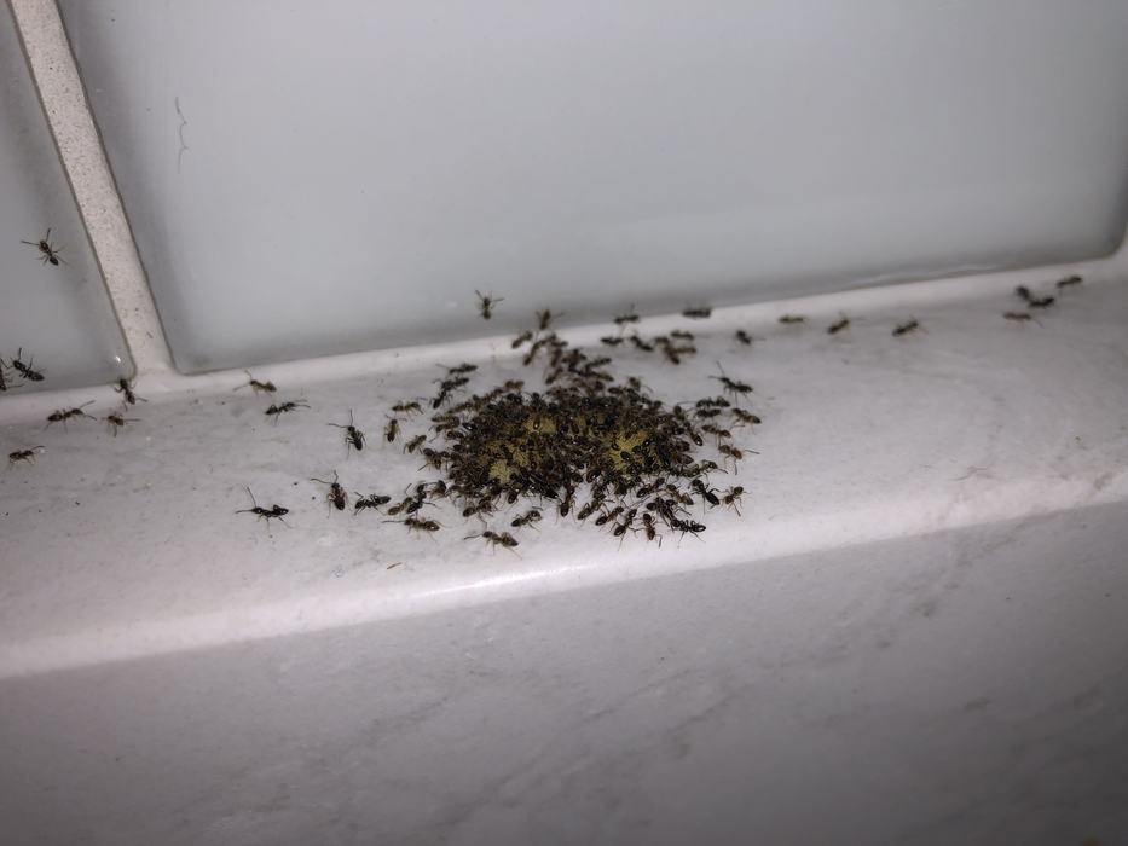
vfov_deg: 49.8
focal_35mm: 28
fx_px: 913
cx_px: 564
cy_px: 423
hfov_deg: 63.4
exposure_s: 1/1675
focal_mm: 4
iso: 20
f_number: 1.8
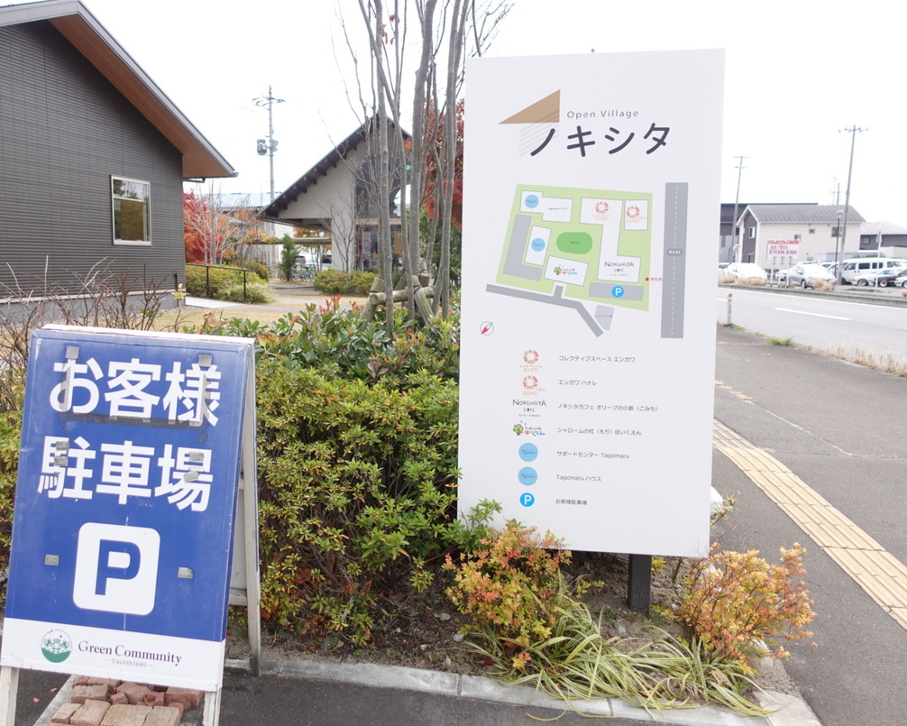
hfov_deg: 61.7
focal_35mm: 28
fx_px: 752
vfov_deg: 51.5
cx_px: 368
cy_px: 357
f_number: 2
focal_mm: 9.4
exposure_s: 1/400
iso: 125
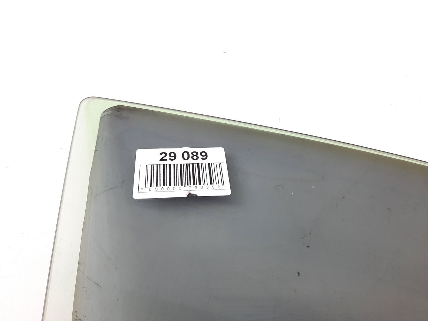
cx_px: 208
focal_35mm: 26
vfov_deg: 53.0
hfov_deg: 67.3
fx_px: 321
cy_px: 154
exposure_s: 1/50
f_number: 2
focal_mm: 4.6
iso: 80
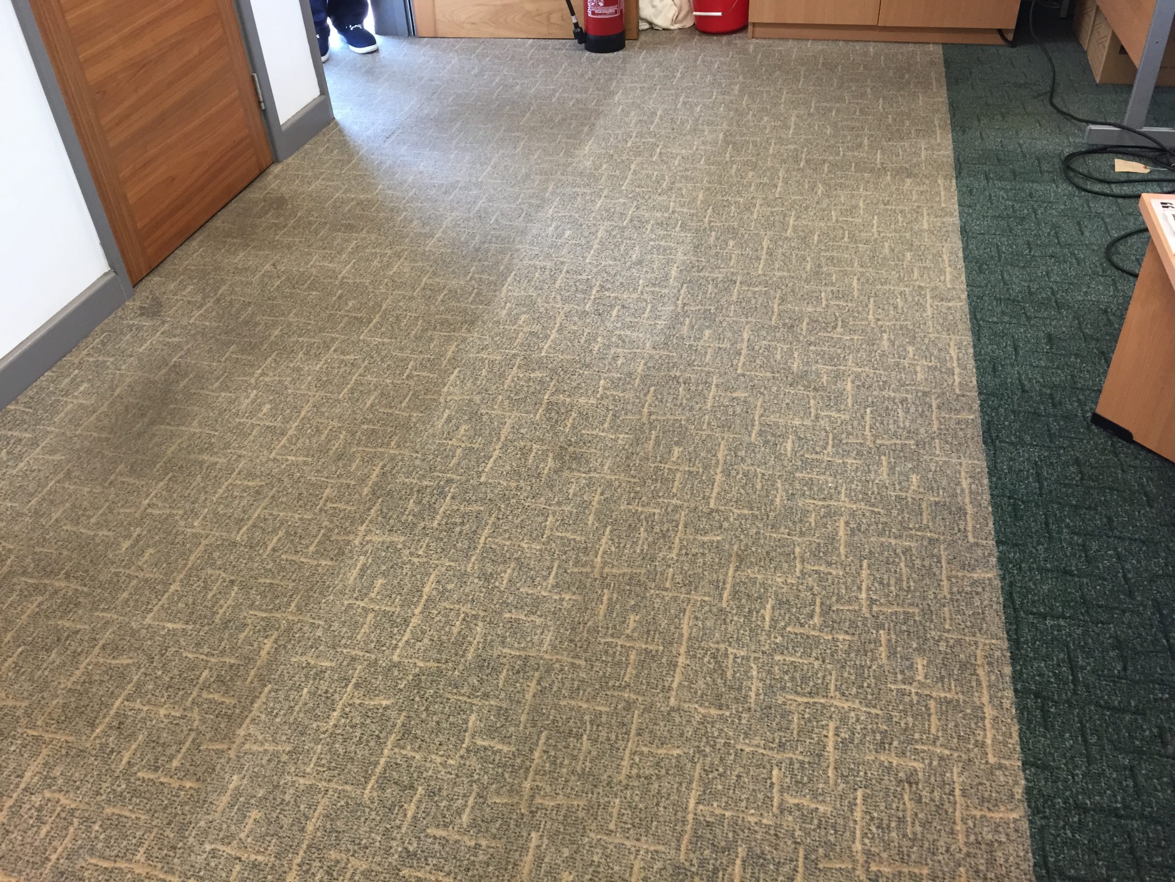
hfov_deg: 61.7
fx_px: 984
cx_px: 588
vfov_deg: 48.2
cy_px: 441
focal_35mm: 29
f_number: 2.2
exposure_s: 1/30
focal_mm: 4.15
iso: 100
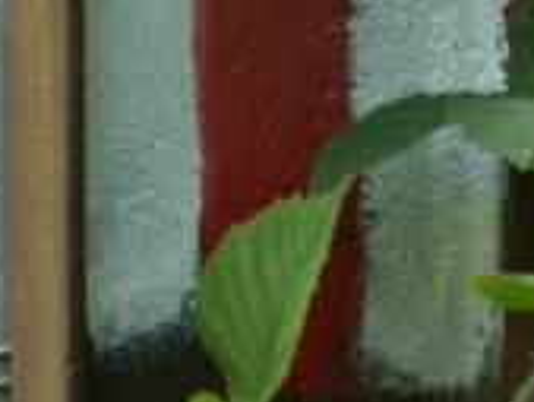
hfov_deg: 5.9
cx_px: 281
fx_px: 5202
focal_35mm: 337
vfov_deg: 4.4
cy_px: 22
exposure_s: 1/40
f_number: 3.5
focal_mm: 14.96
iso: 64
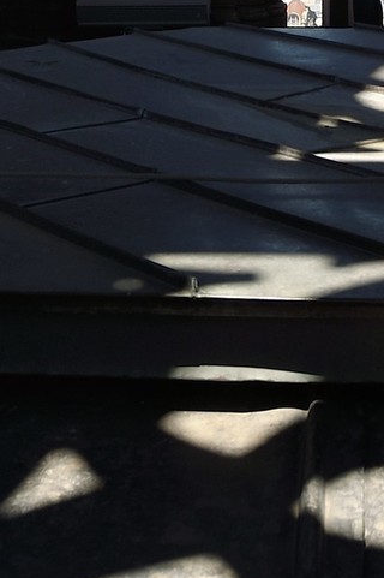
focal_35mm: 70
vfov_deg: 18.4
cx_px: 346
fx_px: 1122
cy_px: -588
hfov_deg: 19.1
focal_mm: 14
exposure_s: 1/250
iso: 200
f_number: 9
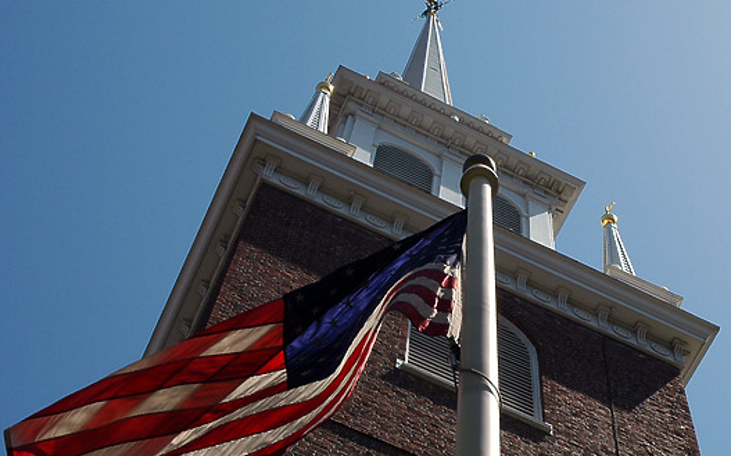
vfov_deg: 16.1
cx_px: 544
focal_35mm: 81
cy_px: 279
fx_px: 1611
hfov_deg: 25.3
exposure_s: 1/400
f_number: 11
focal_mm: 31
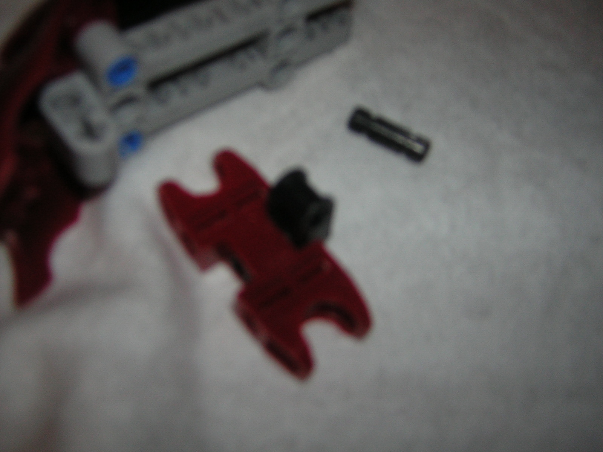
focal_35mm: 36
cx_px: 302
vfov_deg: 39.7
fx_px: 627
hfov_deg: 51.4
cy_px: 226
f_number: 2.6
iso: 50
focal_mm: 4.7
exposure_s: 1/60.1
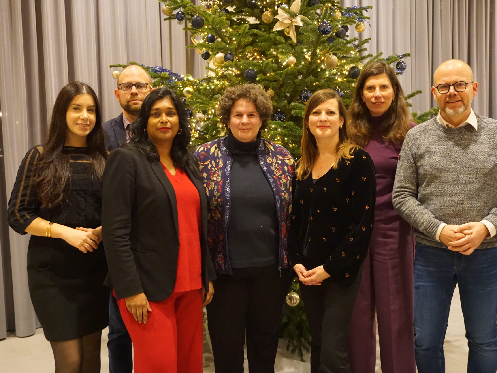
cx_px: 269
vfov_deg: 34.7
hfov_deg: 45.2
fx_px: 597
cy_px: 186
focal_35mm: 42
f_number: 4.5
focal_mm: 25
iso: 3200
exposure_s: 1/60
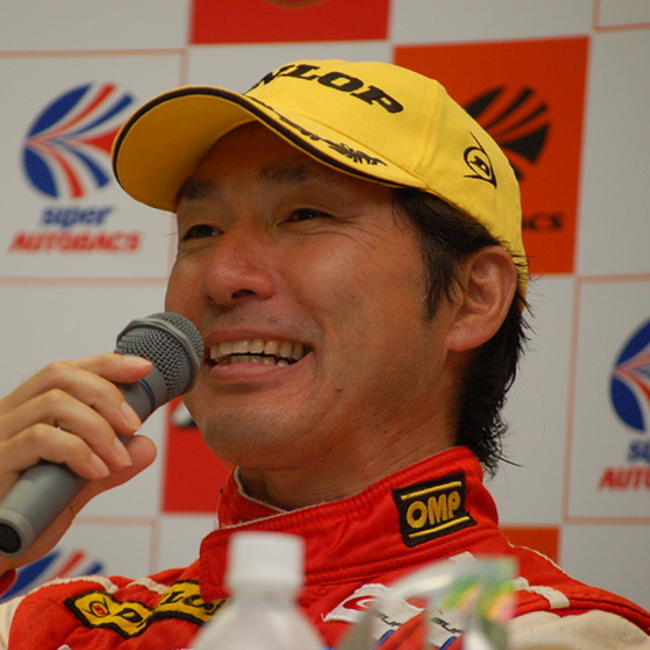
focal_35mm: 308
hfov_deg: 5.7
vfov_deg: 5.7
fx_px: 6543
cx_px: 227
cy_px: 325
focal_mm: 160
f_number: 5.6
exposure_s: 1/60
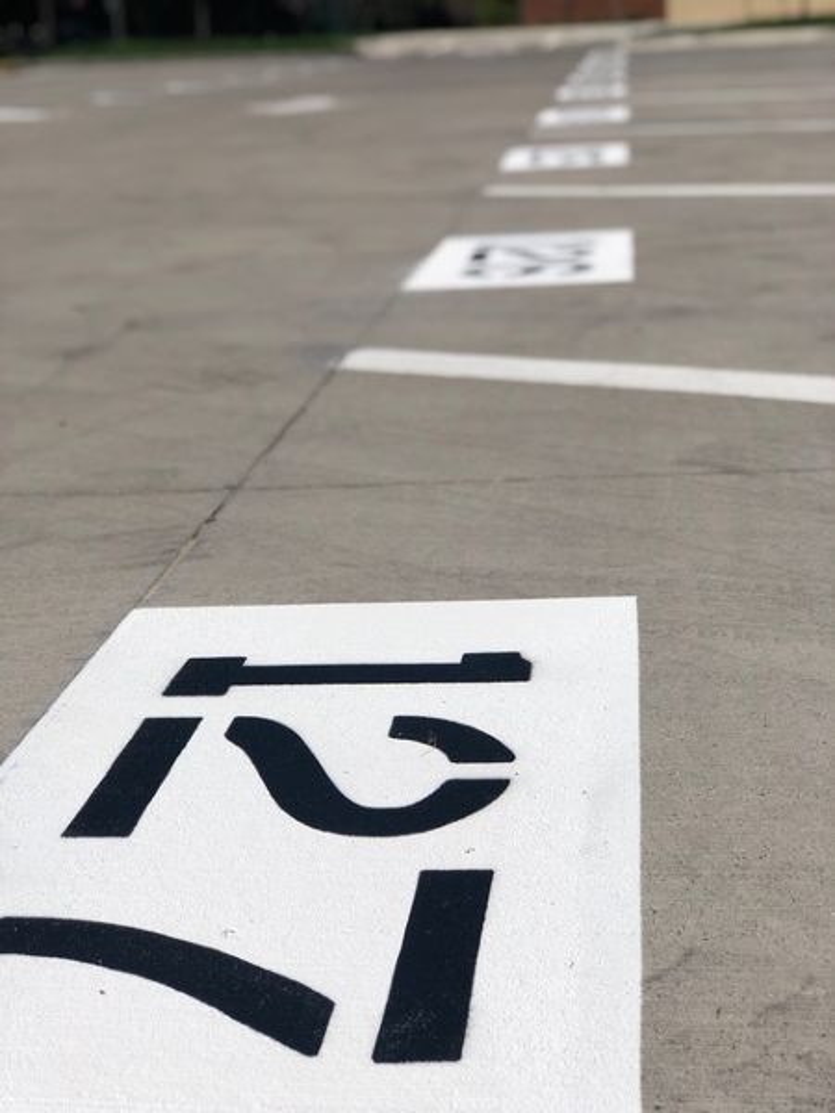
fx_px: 1833
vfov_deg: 33.8
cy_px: 556
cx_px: 418
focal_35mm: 57
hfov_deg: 25.7
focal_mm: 6.6
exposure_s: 1/2857
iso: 20
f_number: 2.8
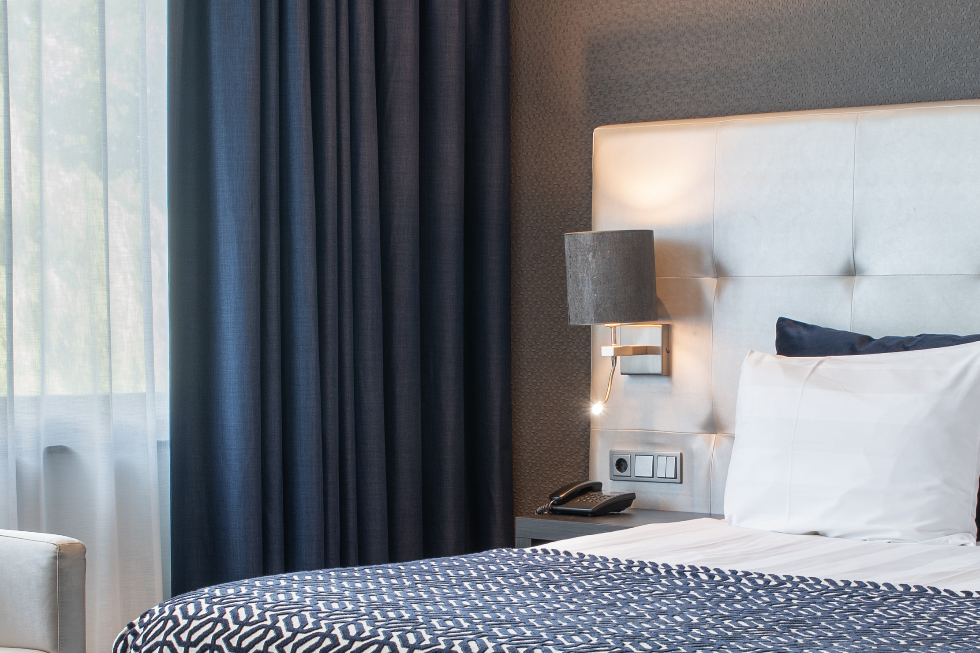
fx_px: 1769
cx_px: 642
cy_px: 470
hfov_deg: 30.8
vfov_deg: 20.8
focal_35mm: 65
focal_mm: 24
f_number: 8
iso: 64
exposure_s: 1/8
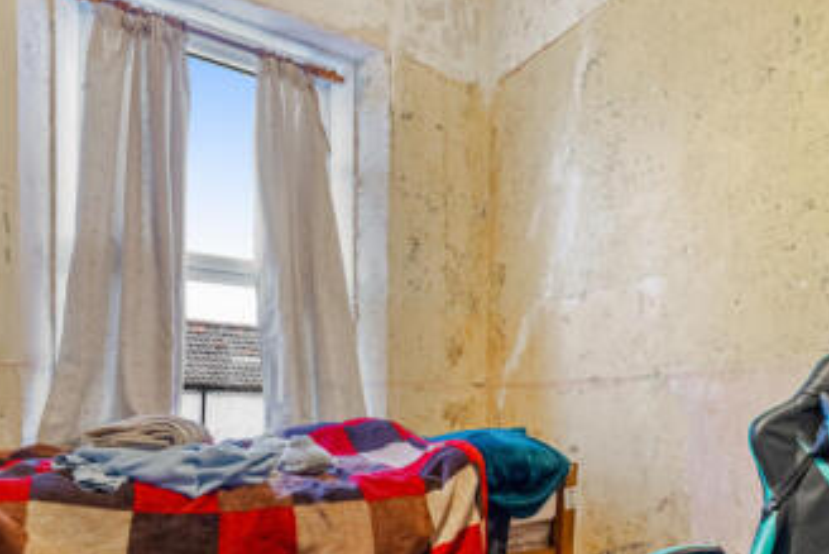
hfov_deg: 64.7
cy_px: 462
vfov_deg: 43.7
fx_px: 645
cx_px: 504
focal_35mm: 28
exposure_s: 1/60
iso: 320
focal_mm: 14
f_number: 7.1
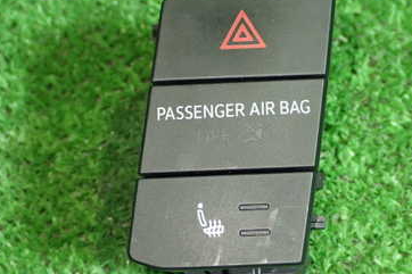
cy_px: 157
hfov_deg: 20.4
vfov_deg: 13.7
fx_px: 1144
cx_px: 242
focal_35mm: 100
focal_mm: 10.35
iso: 800
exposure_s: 1/40
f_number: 3.5
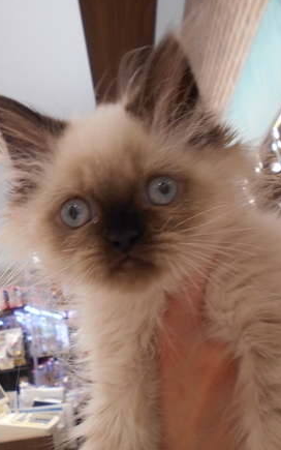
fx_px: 465
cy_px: 219
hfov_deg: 33.5
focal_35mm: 38
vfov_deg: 51.5
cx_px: 115
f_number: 3.2
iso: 200
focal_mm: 4.6
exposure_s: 1/30
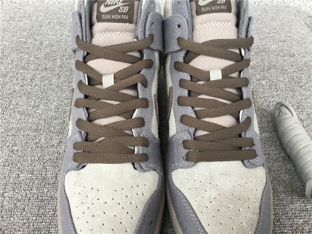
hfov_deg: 58.4
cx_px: 156
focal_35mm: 31
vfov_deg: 45.4
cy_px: 117
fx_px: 279
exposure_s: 1/33
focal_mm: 3.3
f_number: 2.4
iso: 25
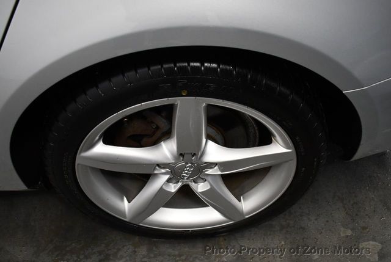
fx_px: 392
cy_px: 131
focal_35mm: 36
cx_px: 196
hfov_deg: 53.1
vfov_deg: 37.0
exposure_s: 1/200
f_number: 3.5
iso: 800
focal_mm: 18
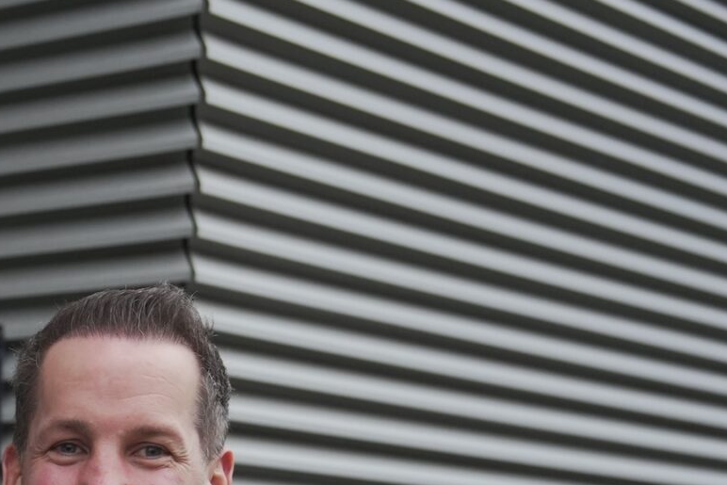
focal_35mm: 126
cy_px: 787
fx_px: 2545
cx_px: -447
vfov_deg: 10.4
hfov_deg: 14.8
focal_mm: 38
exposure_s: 1/320
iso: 1250
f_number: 3.5
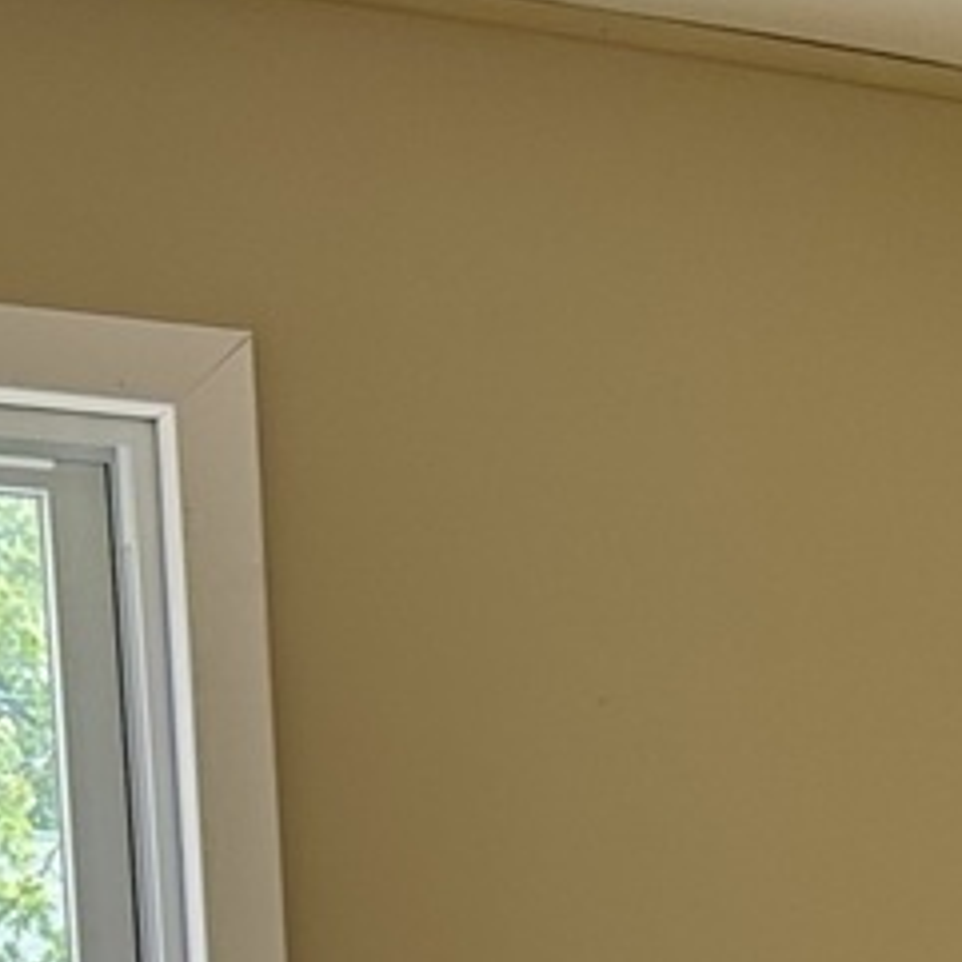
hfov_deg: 11.4
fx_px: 4307
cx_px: 2002
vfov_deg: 11.3
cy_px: 2016
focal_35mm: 137
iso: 64
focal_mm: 5.7
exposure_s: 1/121
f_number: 1.5
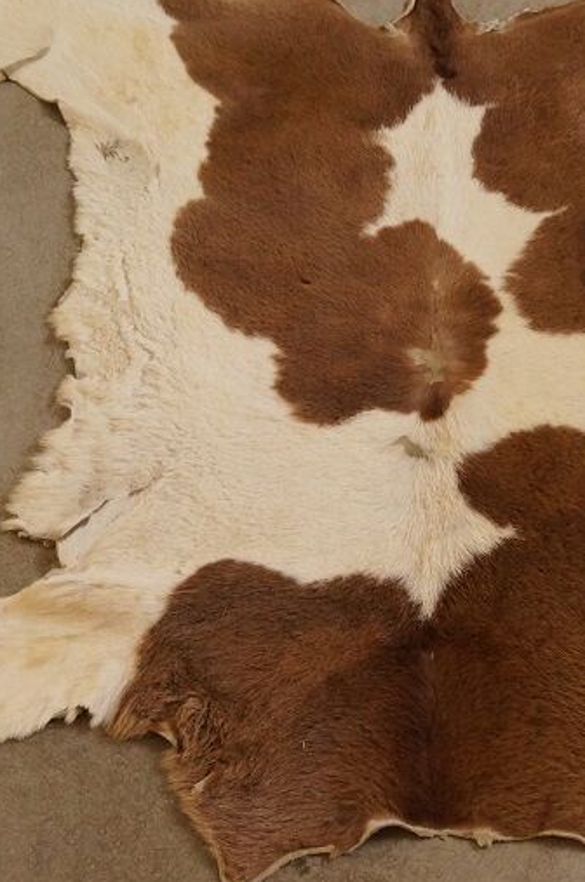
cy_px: 499
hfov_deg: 19.2
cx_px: 452
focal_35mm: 70
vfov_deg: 28.8
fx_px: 1711
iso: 1600
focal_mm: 24
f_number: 4.5
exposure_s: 1/125
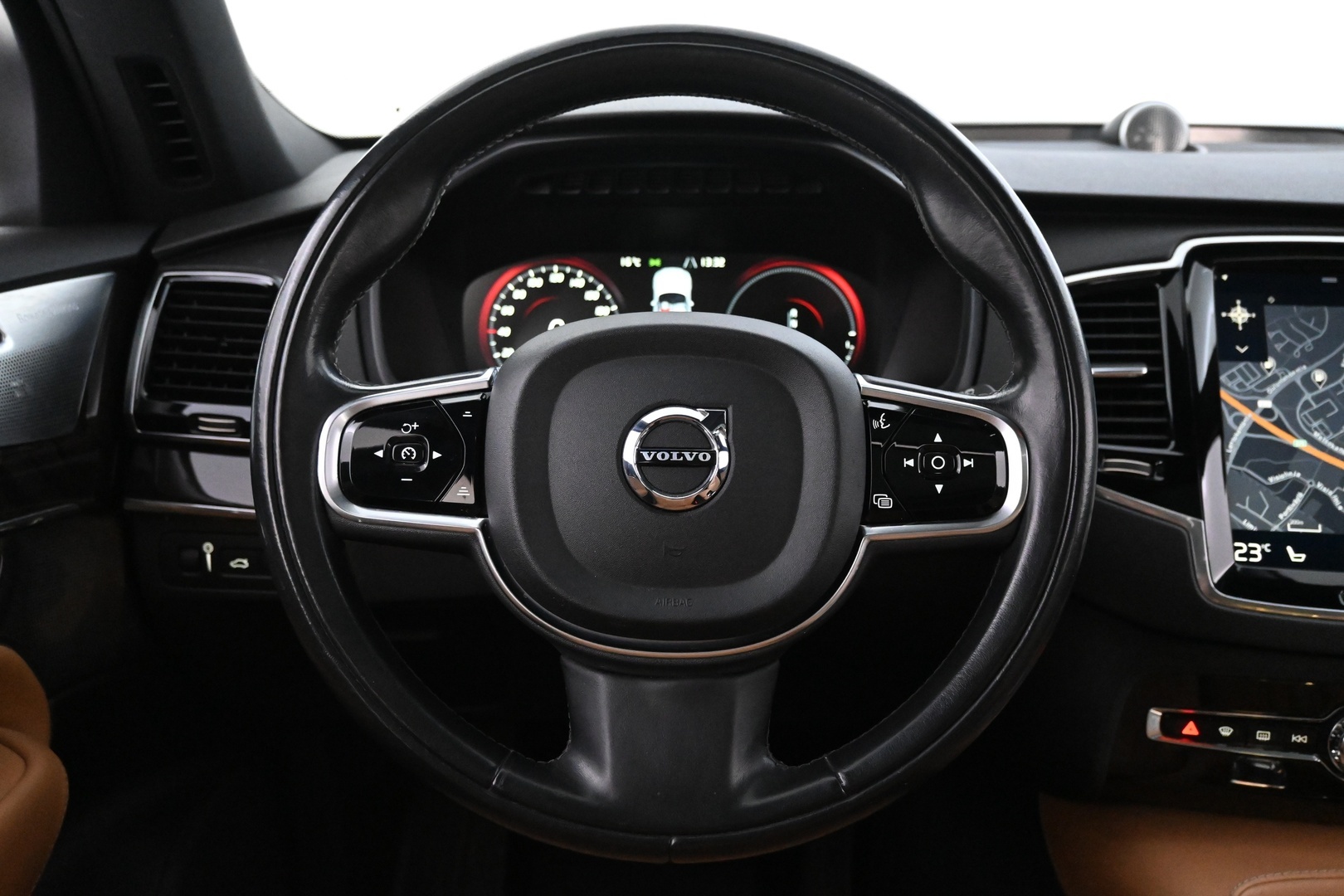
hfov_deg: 61.9
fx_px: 1120
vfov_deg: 43.6
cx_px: 672
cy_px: 448
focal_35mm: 30
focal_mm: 20
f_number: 3.8
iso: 5600
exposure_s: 1/30
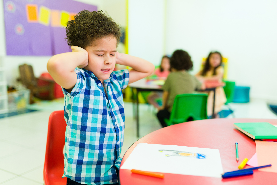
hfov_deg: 54.4
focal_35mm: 35
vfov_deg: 37.9
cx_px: 138
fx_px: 269
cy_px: 92
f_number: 1.6
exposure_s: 1/160
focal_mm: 35
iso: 500
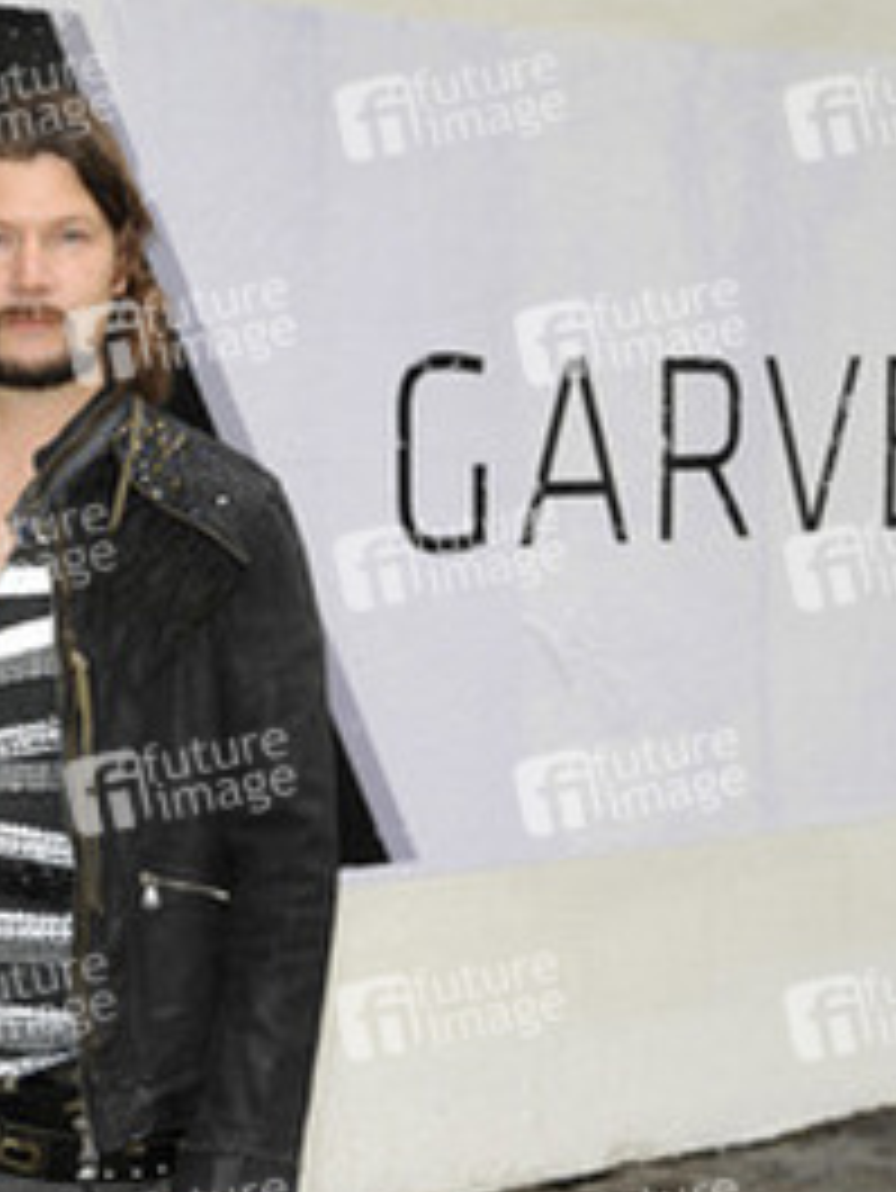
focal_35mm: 98
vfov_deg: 20.0
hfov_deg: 14.9
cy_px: 670
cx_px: 61
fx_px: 3379
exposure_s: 1/200
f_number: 6.3
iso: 400
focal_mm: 60
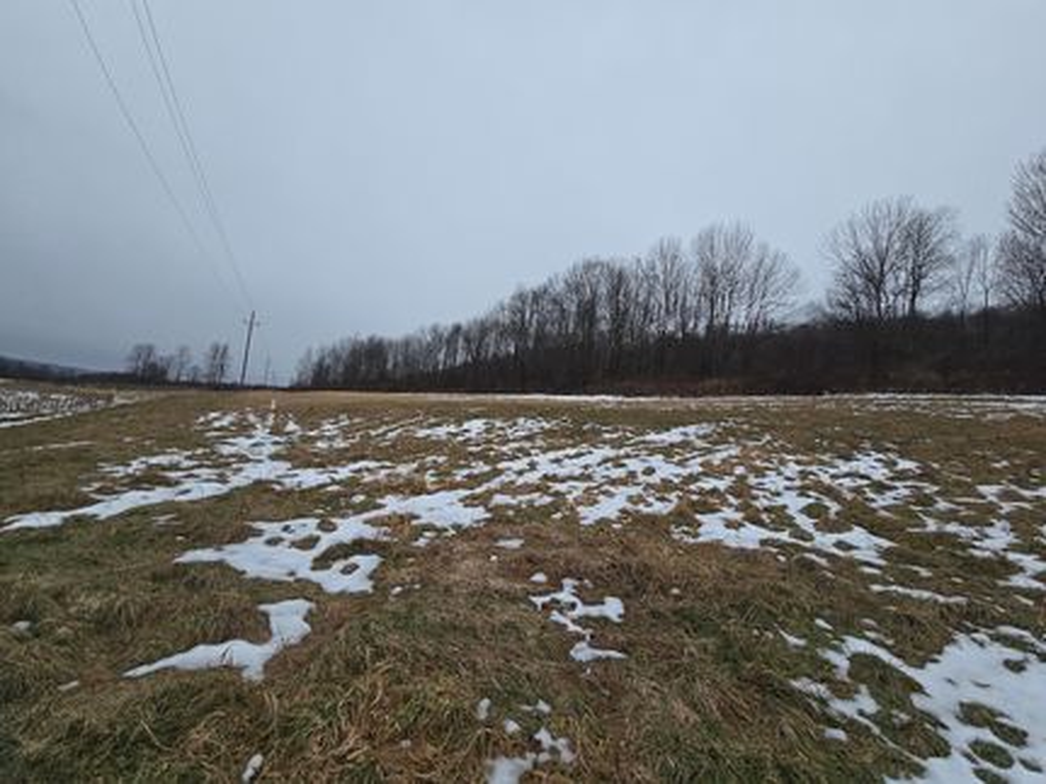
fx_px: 393
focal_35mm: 13
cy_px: 392
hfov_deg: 106.2
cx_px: 523
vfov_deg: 89.9
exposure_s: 1/1053
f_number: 2.2
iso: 50
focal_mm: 2.2
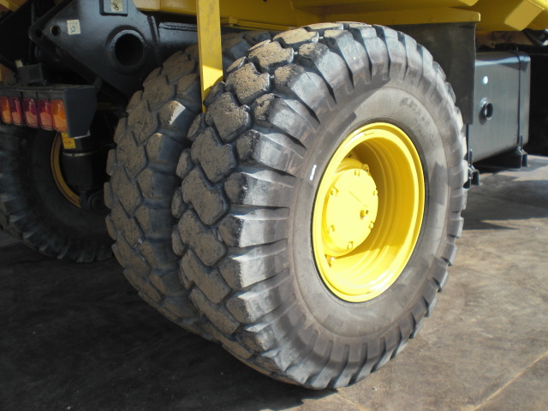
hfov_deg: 49.0
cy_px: 206
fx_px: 602
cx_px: 274
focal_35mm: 38
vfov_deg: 37.7
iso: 64
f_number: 3.1
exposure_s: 1/500
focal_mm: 6.3
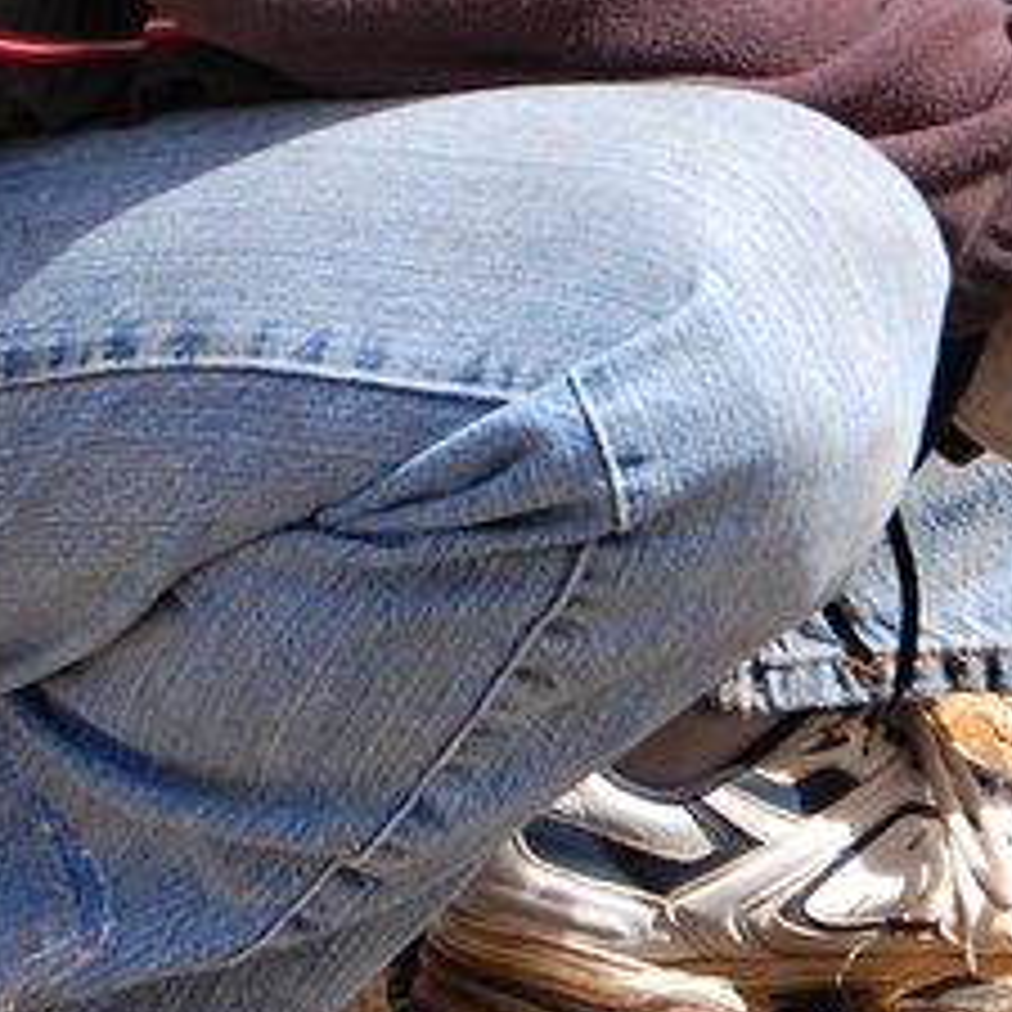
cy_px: 175
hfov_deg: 5.5
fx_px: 10549
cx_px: 1262
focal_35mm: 319
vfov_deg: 5.5
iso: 400
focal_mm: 55
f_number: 10
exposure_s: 1/400
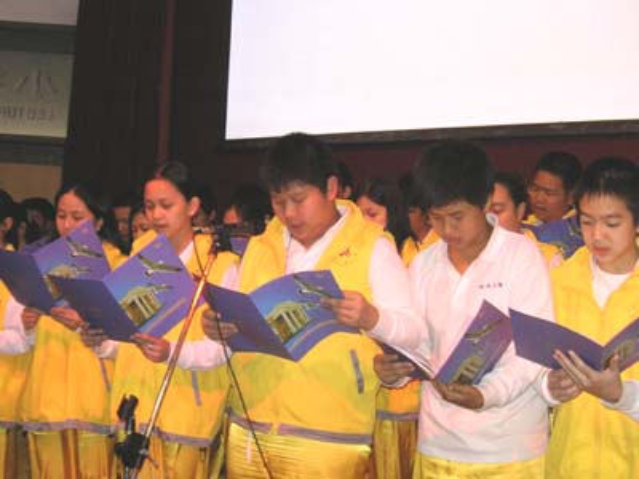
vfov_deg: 30.9
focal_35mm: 47
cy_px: 240
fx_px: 868
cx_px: 320
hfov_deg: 40.4
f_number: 3.3
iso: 160
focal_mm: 7.8
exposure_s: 1/45
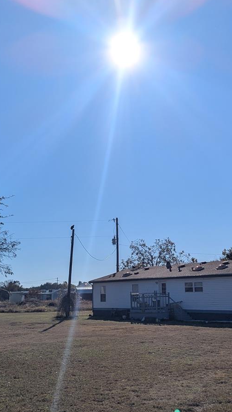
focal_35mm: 45
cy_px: 224
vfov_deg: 45.4
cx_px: 142
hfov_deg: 26.5
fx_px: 492
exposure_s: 1/7519
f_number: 1.85
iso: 53
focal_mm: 6.81
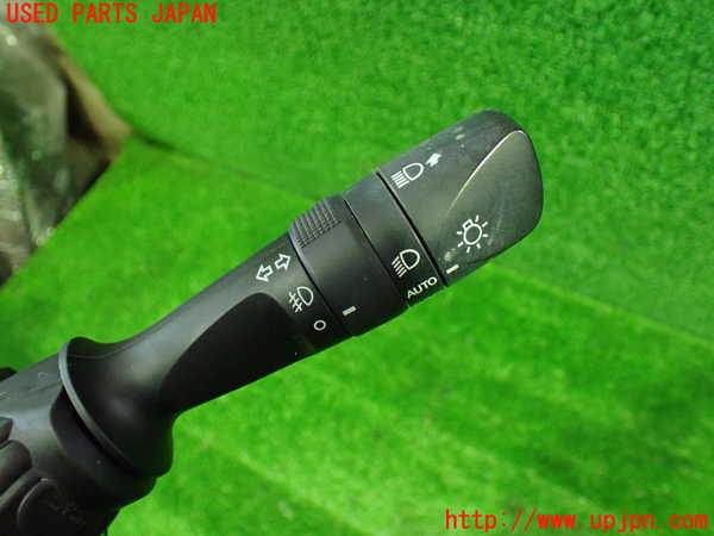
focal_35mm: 30
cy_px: 268
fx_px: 619
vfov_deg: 46.8
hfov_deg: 60.0
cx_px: 357
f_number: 2.3
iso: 800
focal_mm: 5.4
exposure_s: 1/30
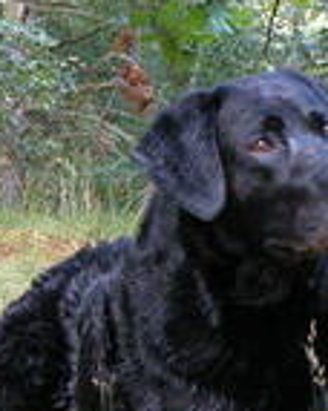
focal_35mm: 333
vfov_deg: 5.8
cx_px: 552
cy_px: 237
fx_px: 4049
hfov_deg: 4.6
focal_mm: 27.3
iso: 400
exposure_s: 1/49.6
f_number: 3.7
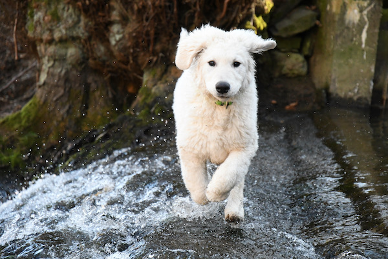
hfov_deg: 20.6
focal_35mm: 99
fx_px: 1067
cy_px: 130
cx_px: 194
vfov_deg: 13.8
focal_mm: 66
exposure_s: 1/1250
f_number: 4
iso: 5000
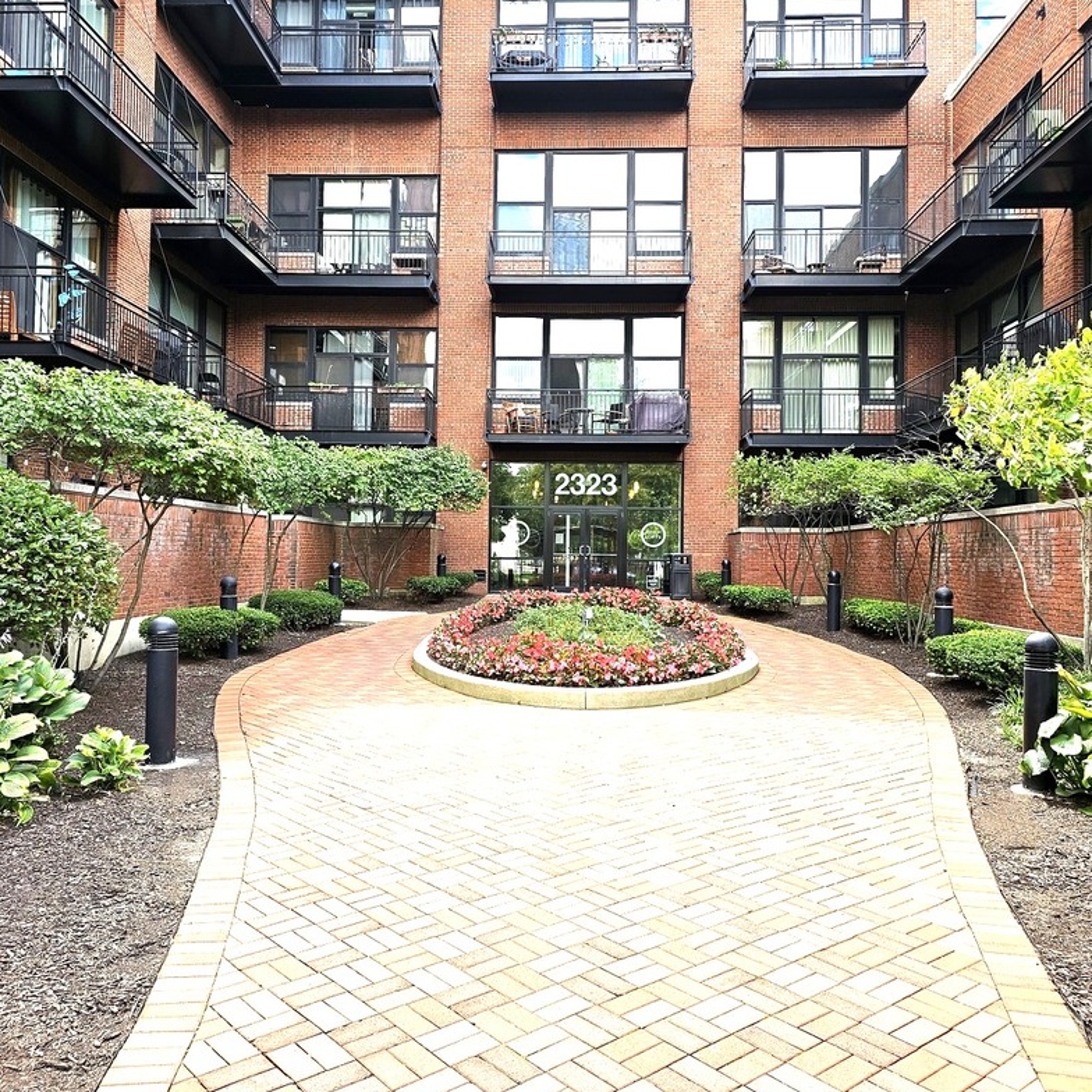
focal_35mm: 28
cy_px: 493
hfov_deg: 57.3
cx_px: 531
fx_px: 999
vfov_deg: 57.2
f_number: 1.7
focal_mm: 6.3
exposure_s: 1/120
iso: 20
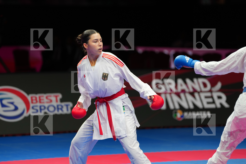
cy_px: 82
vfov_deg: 6.9
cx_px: 123
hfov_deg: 10.3
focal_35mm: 200
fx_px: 1366
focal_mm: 200
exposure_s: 1/1000
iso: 500
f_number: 2.8
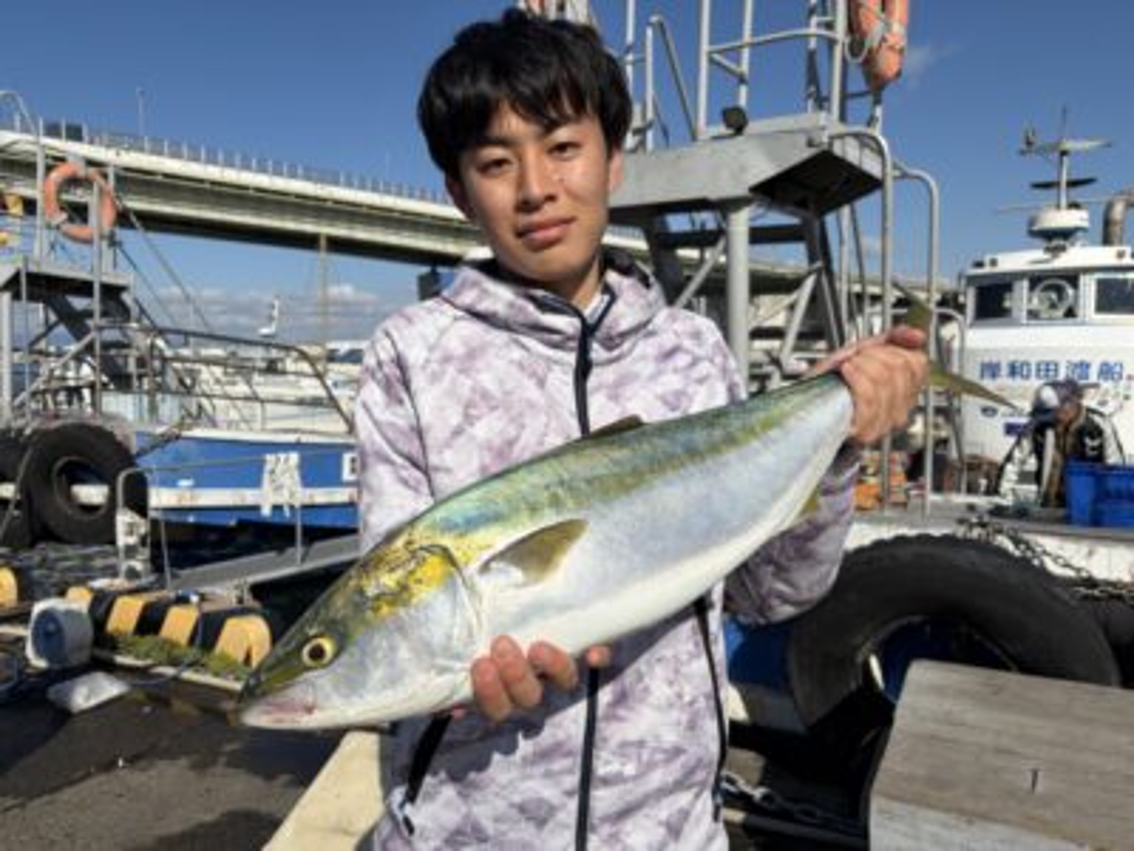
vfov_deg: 53.1
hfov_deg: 67.3
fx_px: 852
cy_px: 426
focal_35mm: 26
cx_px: 567
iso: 50
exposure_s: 1/8850
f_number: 1.6
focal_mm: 5.96
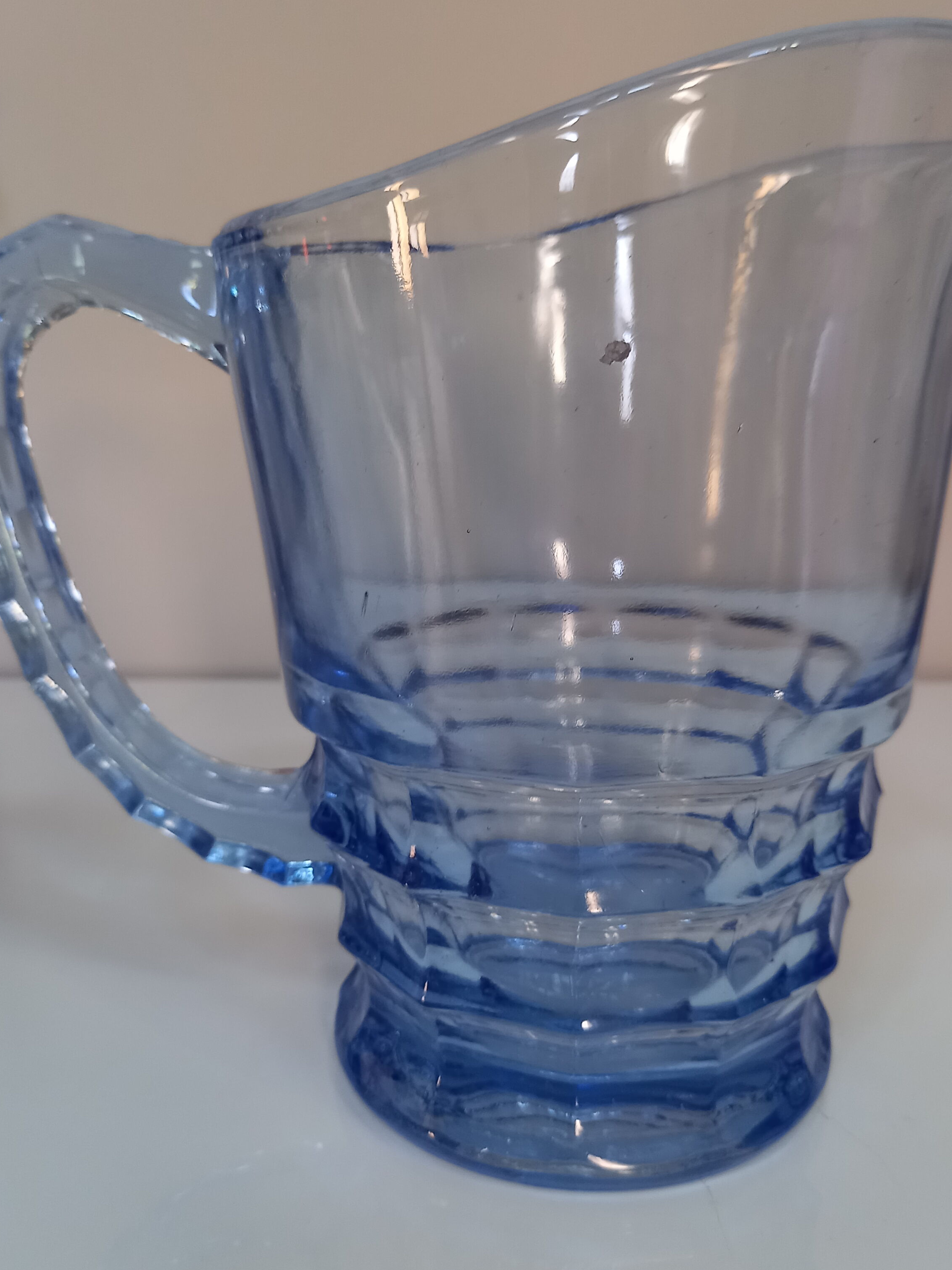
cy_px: 612
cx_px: 529
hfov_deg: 42.9
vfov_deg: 55.3
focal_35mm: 33
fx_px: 1210
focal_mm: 4.6
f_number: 2
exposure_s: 1/33.3
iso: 320
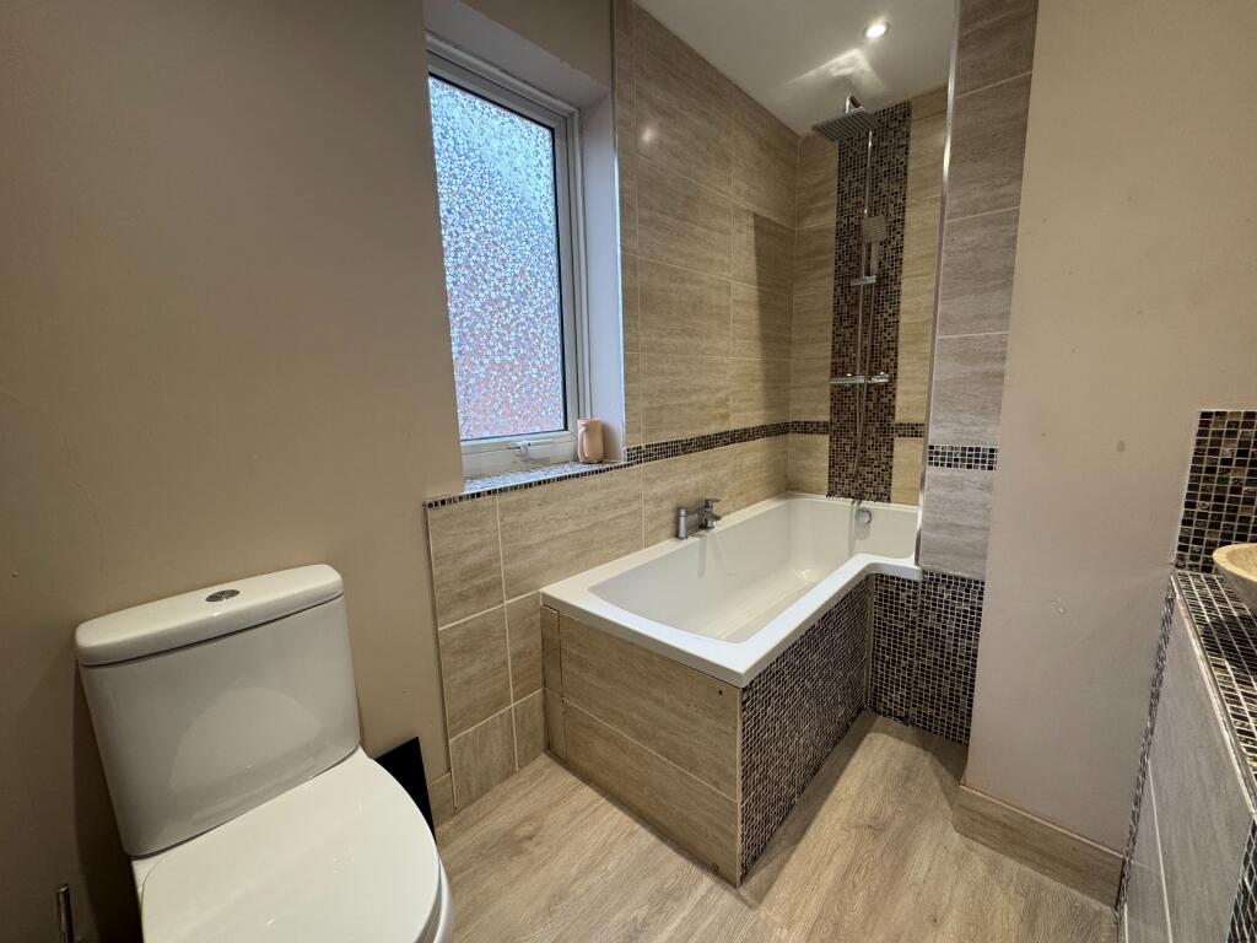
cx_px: 628
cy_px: 472
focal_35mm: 14
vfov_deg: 85.7
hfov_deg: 102.1
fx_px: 508
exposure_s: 1/100
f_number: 2.2
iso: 160
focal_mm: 2.22
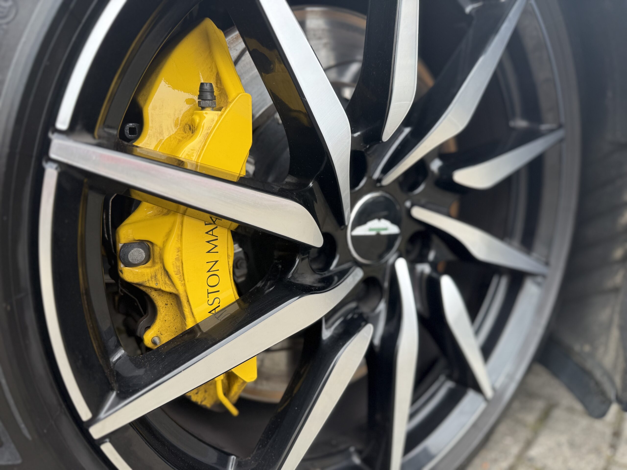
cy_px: 235
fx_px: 435
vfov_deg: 56.8
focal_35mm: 24
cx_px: 314
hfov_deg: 71.6
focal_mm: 6.76
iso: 80
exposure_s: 1/332
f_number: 1.78
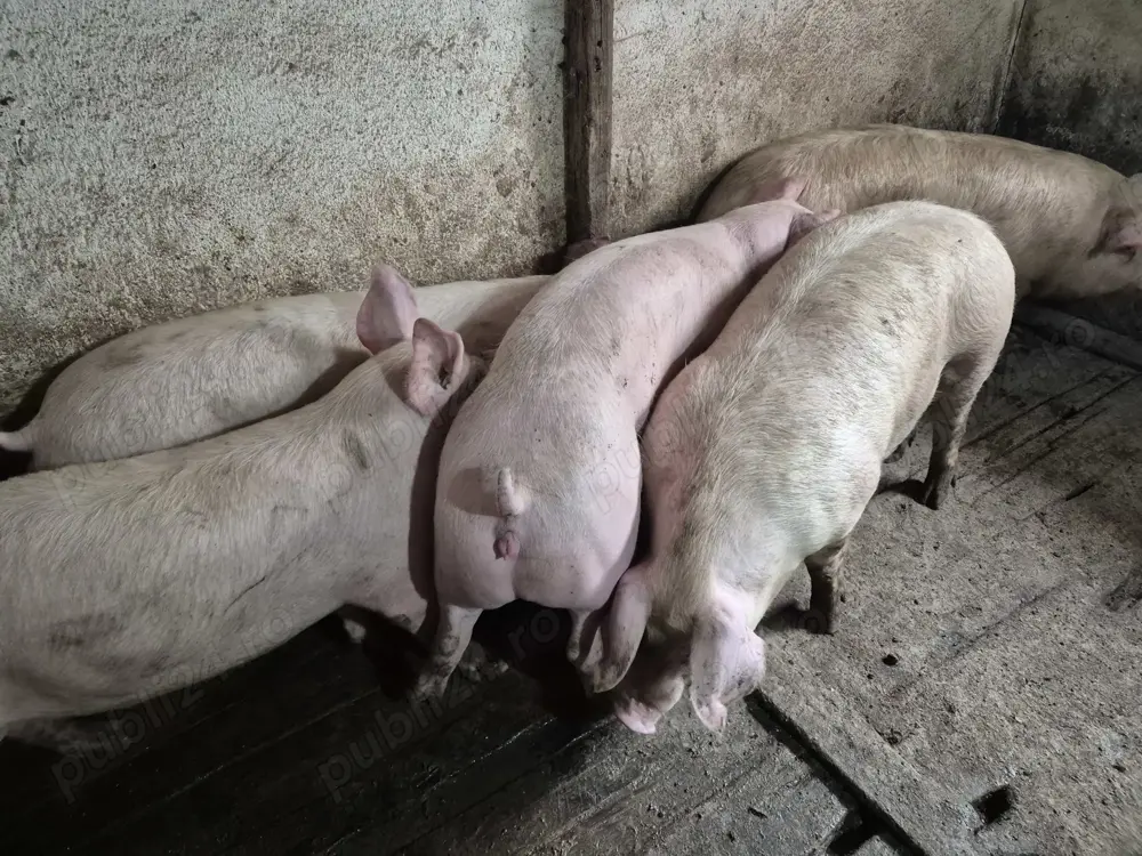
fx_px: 759
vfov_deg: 58.9
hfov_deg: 73.9
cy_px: 428
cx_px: 571
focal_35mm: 23
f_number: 1.8
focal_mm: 5.4
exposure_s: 1/100
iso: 1600
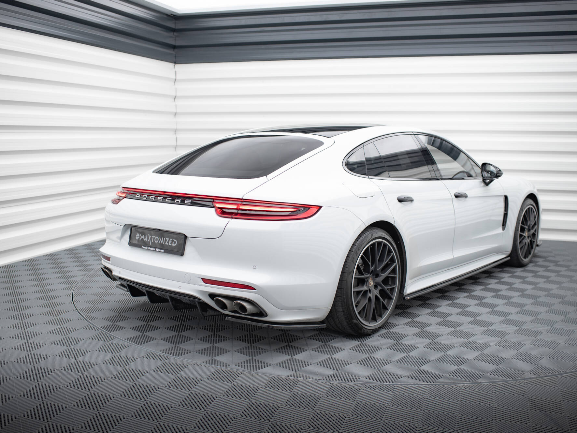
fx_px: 633
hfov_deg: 49.0
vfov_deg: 37.7
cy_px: 216
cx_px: 281
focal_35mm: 38
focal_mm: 35
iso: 500
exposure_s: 1/160
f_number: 2.5
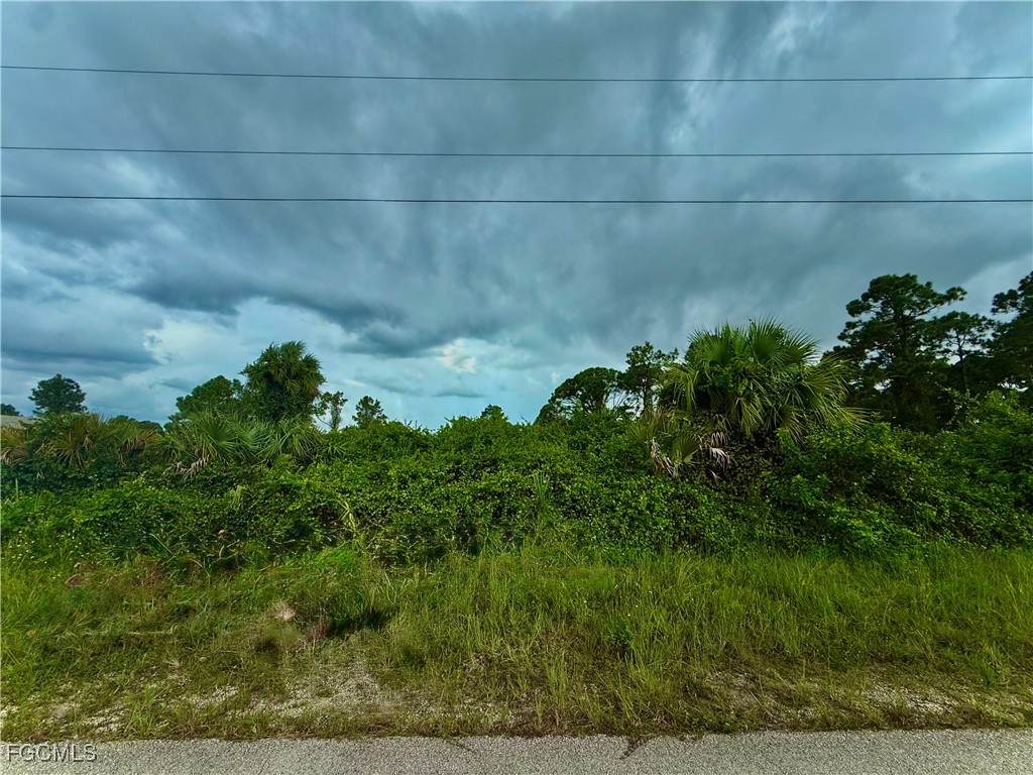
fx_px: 418
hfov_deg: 102.1
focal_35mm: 14
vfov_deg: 85.7
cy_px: 388
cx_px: 516
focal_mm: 2.22
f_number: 2.2
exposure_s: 1/820
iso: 50
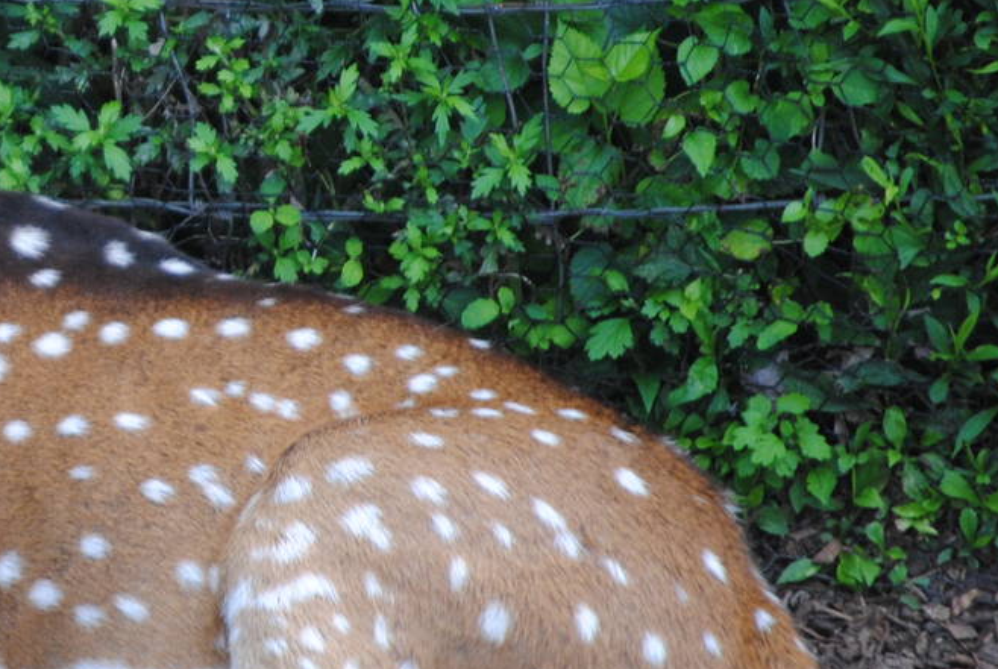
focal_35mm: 729
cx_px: -150
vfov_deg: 1.9
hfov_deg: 2.8
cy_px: 190
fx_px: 20241
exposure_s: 1/125
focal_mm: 200
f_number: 5.6
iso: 400
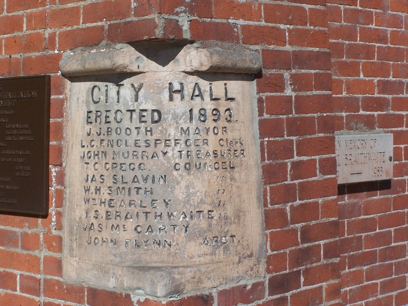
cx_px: 204
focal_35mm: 75
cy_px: 153
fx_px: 884
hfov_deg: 26.0
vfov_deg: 19.6
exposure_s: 1/1000
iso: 80
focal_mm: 12.4
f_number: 4.5
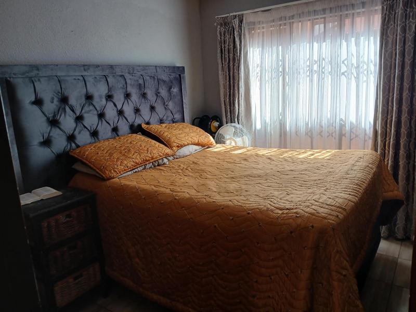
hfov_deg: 67.3
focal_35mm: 26
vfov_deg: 53.1
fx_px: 312
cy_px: 156
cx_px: 208
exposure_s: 1/50
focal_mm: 3.98
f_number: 1.8
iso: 50
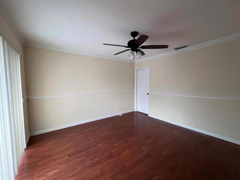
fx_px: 90
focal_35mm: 13
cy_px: 90
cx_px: 120
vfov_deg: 89.9
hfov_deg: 106.2
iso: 320
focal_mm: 1.57
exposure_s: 1/60
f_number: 1.8
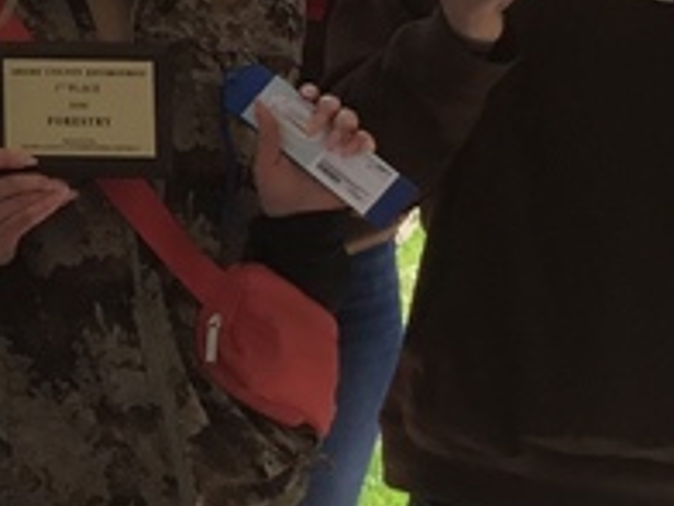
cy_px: -238
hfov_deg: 11.2
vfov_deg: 8.9
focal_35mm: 162
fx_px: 3154
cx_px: -612
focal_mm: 3.3
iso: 25
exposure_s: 1/259
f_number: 2.4
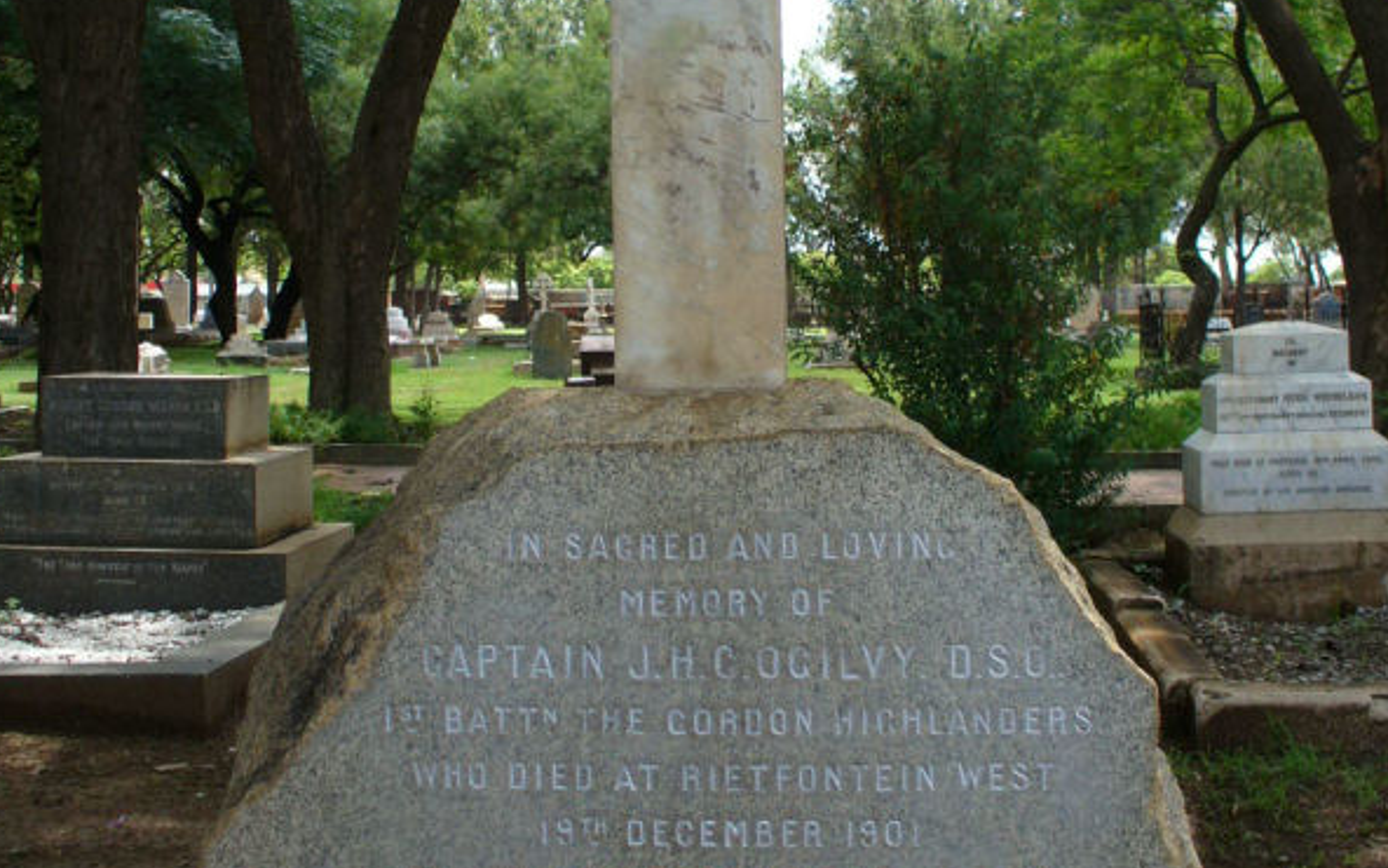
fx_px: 2005
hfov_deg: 38.2
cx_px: 689
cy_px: 340
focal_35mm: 53
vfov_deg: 24.4
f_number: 2.8
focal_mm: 6.1
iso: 80
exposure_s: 1/500
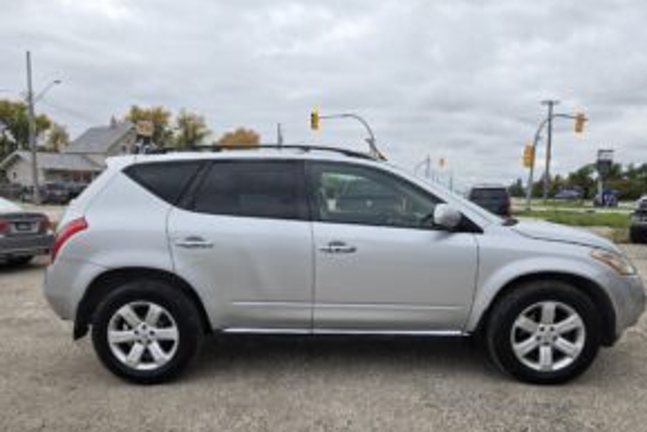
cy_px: 274
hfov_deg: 63.6
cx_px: 338
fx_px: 521
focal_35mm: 29
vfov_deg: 44.6
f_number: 1.8
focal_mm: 5.4
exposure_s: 1/2921
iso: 50
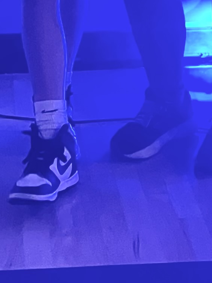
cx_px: 15
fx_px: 1134
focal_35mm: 139
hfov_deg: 10.6
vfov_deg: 12.6
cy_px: -260
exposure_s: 1/30
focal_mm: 5.1
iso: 800
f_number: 1.6
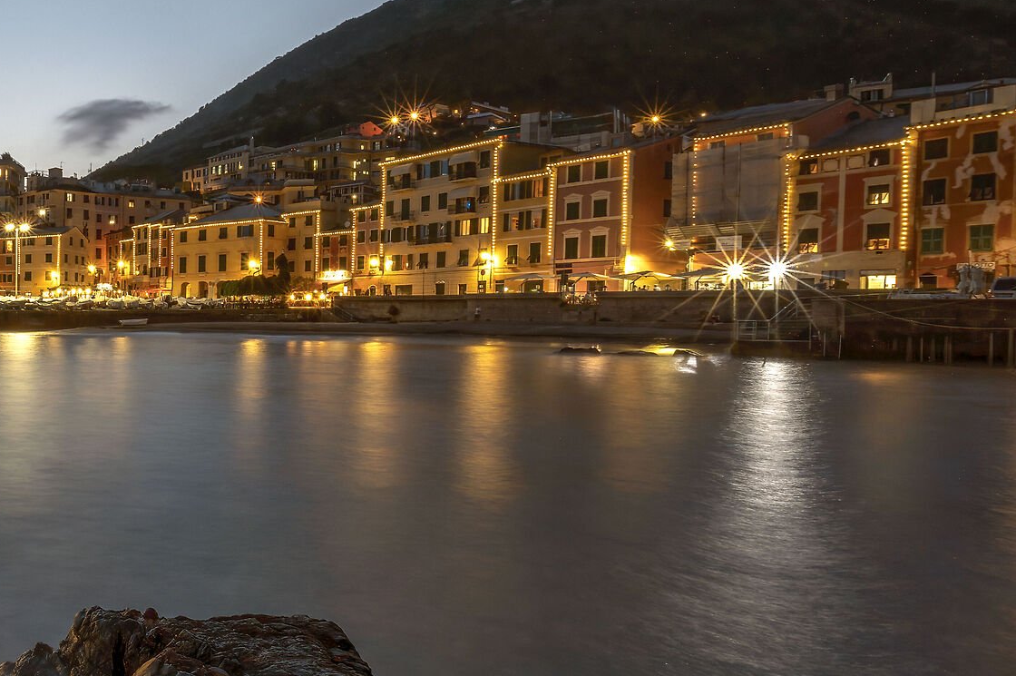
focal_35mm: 30
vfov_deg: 43.5
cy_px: 341
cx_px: -43
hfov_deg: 48.5
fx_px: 846
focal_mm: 14
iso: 100
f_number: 22
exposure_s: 20
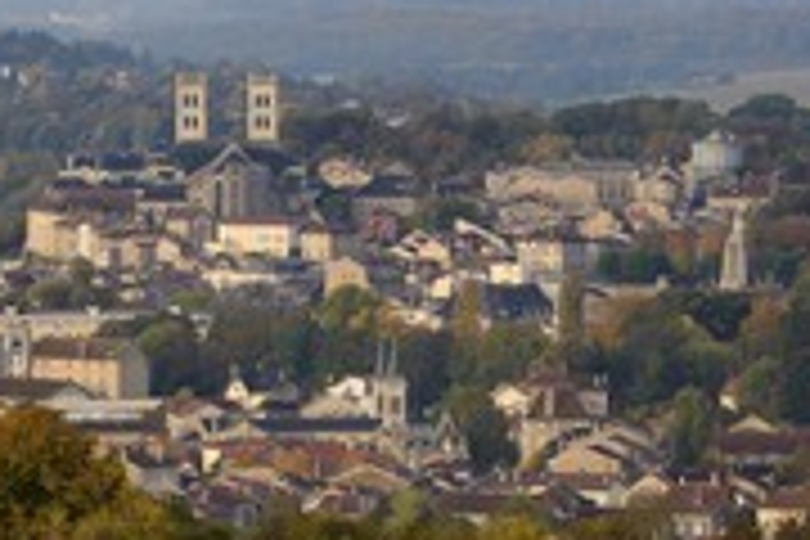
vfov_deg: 2.9
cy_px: 261
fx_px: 10507
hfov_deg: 4.4
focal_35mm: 467
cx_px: 378
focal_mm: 200
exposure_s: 1/250
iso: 200
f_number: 7.1
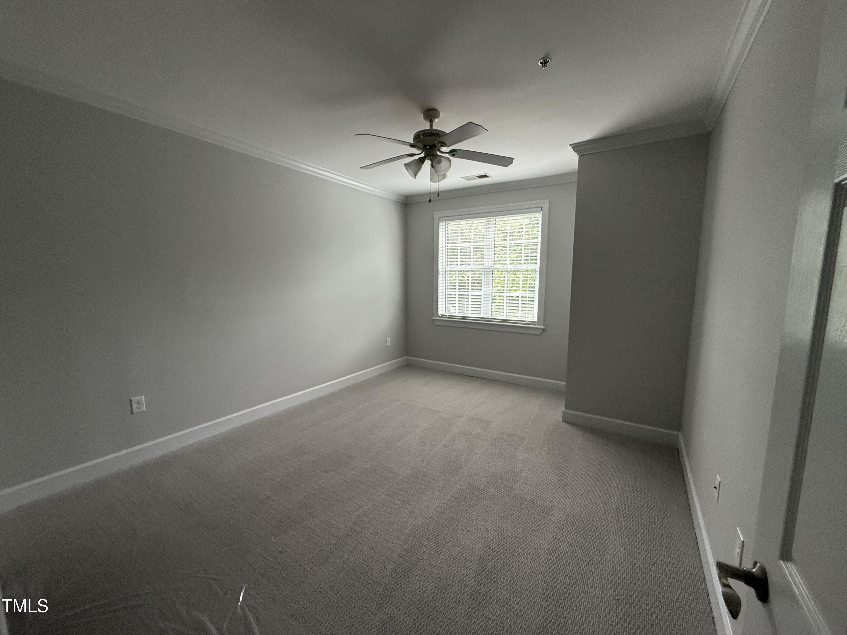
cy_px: 318
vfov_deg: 85.7
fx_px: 343
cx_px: 424
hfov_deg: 102.1
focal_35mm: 14
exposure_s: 1/120
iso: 320
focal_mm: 2.22
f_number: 2.2
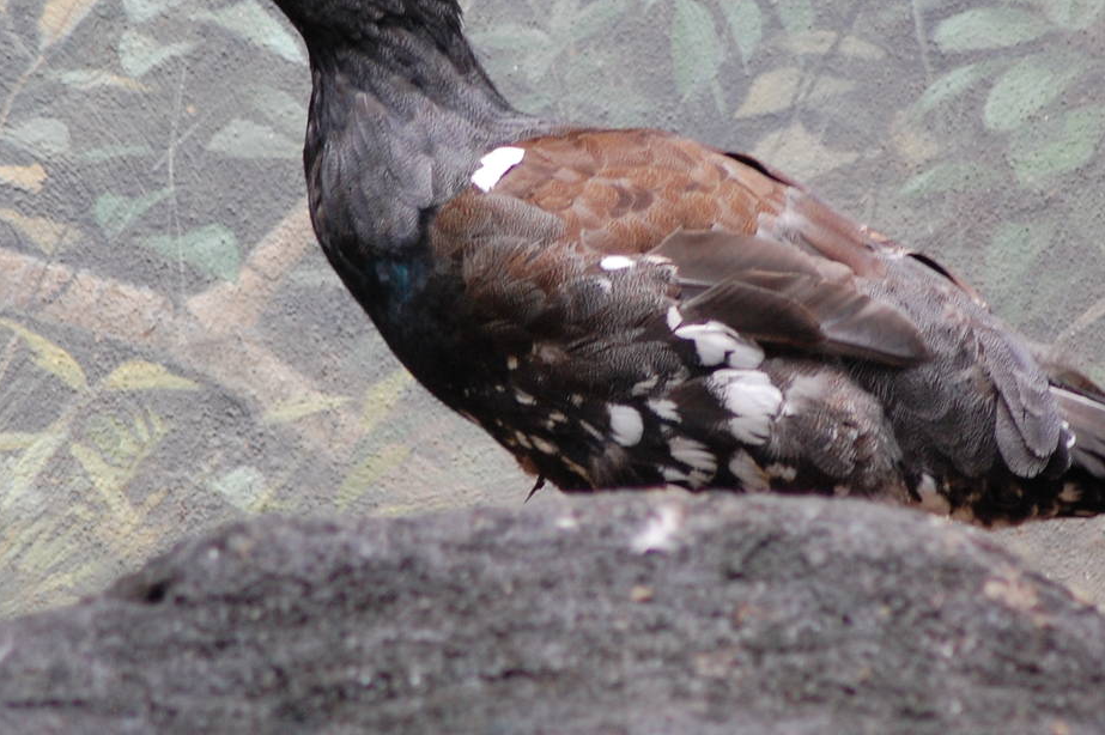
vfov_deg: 2.9
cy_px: 232
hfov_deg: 4.4
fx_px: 14354
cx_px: 532
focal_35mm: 468
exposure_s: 1/160
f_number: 4.8
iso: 800
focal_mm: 180
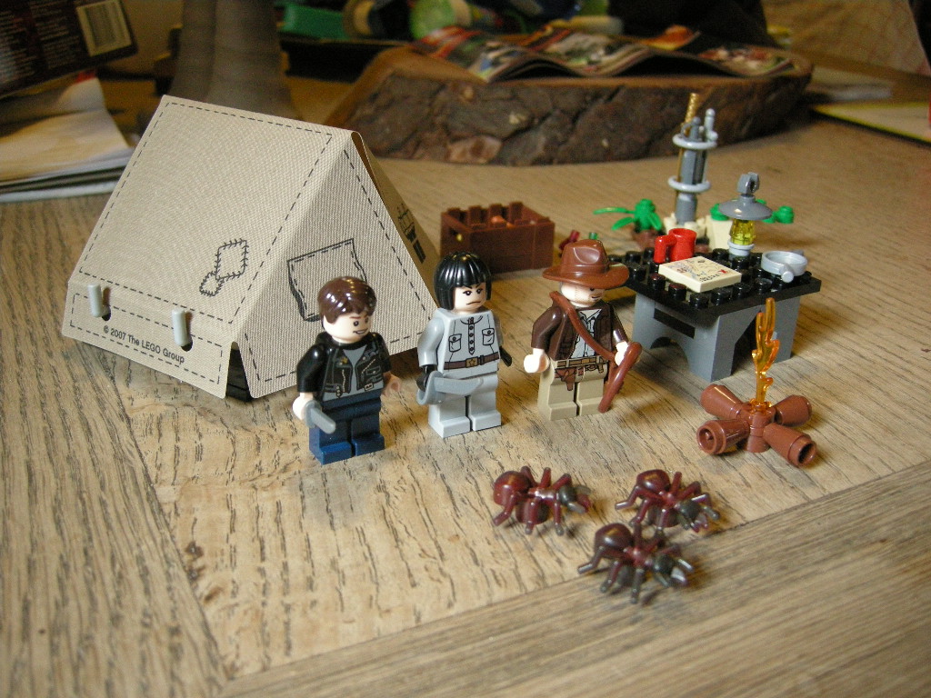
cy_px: 349
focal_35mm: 36
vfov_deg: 39.7
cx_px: 466
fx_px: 968
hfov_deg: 51.4
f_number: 2.7
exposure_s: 1/42.2
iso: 400
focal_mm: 7.5
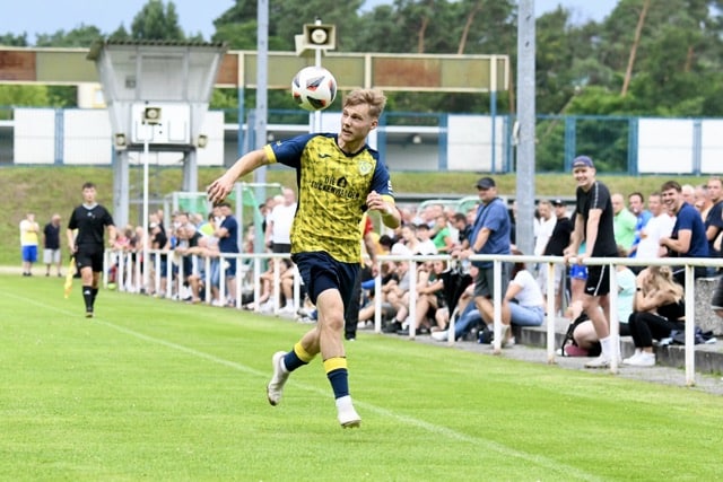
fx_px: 2712
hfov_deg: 15.2
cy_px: 241
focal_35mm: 135
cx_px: 362
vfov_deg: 10.2
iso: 5000
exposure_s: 1/1600
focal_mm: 135
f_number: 5.6
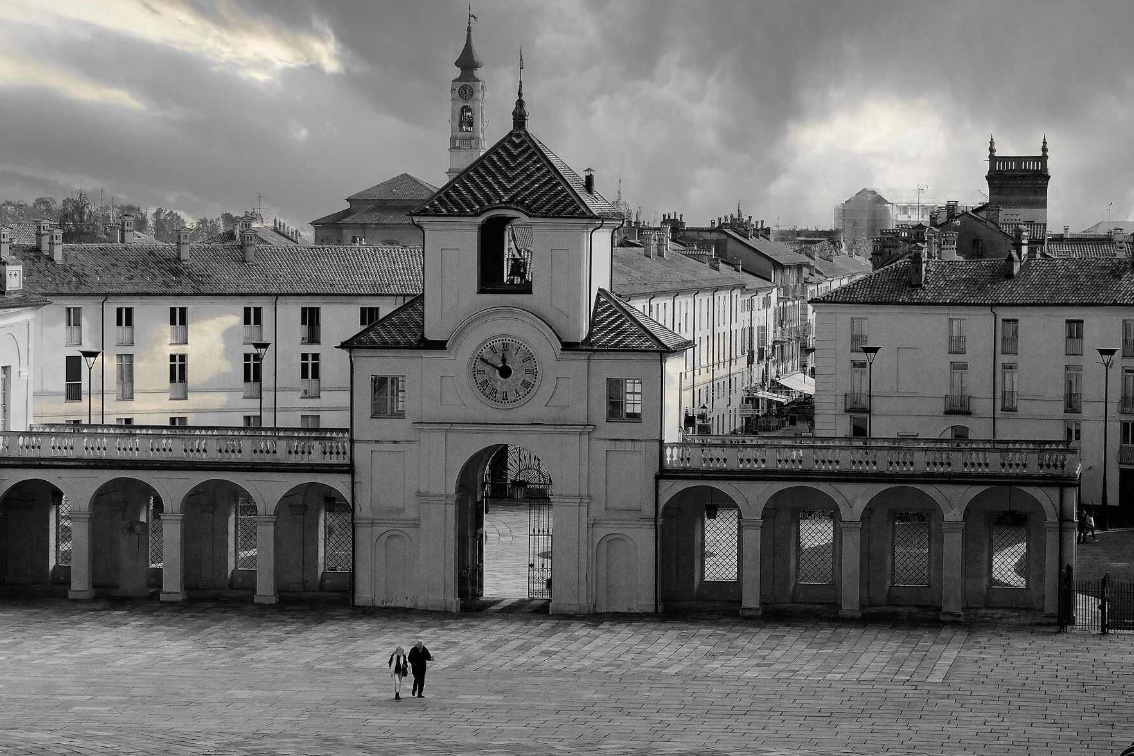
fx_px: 3212
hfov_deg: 20.0
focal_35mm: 102
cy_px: 404
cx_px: 511
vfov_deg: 13.4
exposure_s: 1/1000
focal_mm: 50
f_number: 6.4
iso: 800
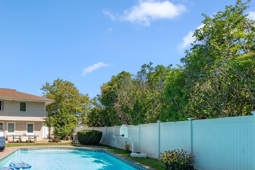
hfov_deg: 61.1
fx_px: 198
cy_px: 129
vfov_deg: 44.7
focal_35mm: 28
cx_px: 58
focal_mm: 16
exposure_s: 1/125
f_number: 7.1
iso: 64
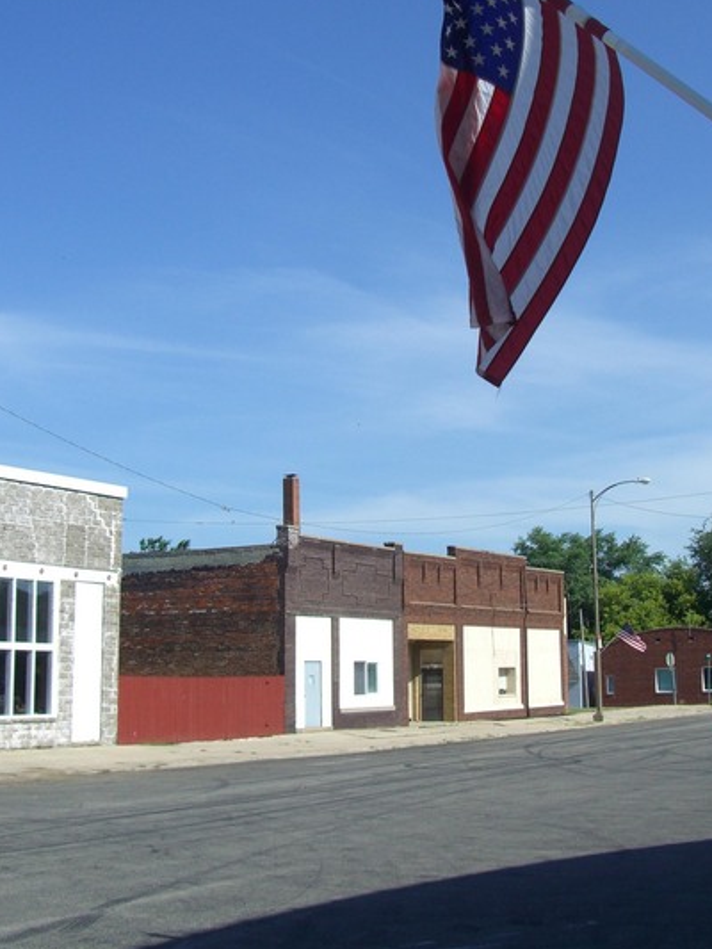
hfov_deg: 28.0
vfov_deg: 36.7
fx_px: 1426
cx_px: 366
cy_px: 385
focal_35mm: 52
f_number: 5.6
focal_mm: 7.9
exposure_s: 1/250
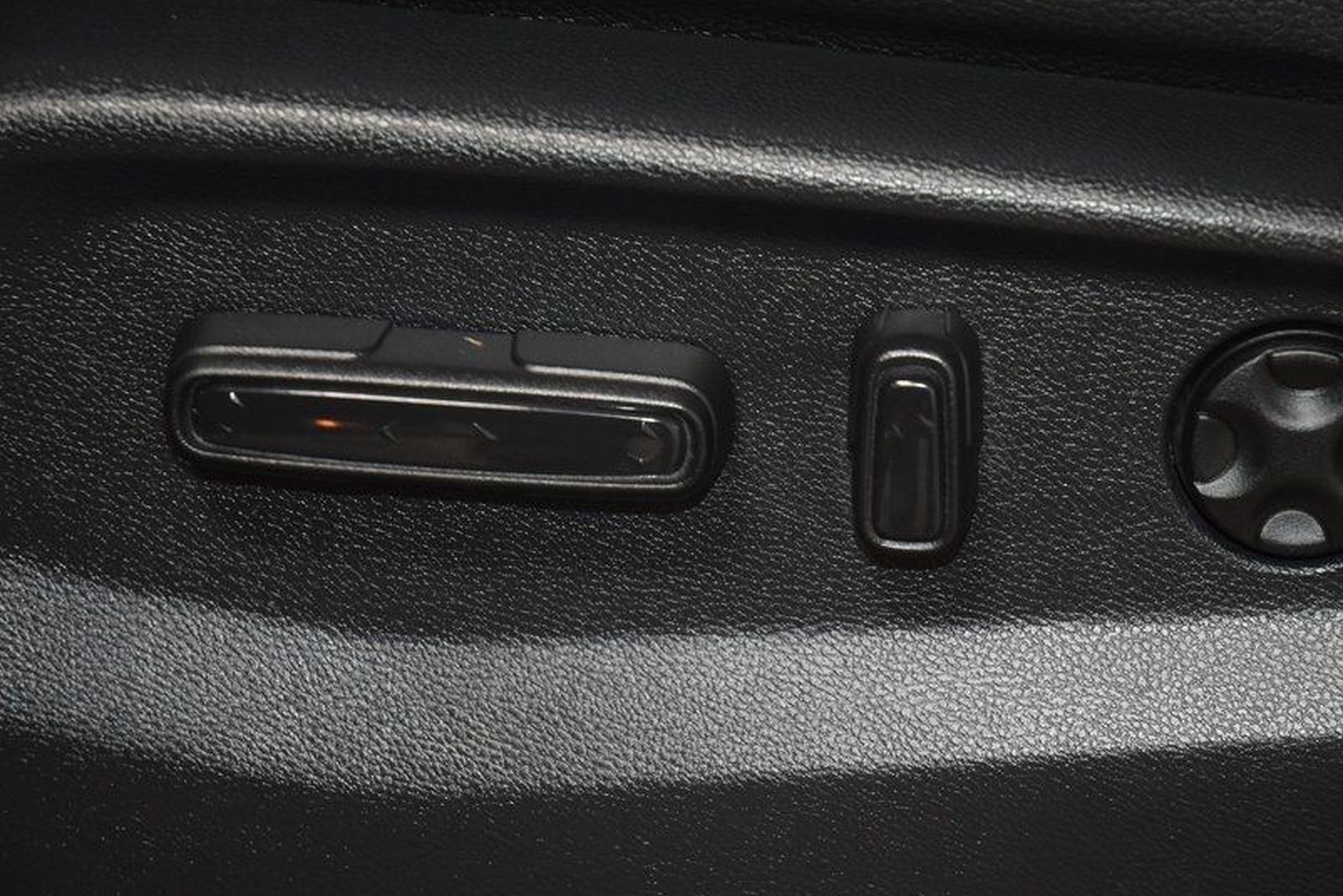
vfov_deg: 10.2
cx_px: 844
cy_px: 431
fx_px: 5000
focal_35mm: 134
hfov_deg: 15.3
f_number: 4.5
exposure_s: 1/50
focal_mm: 70
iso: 1800
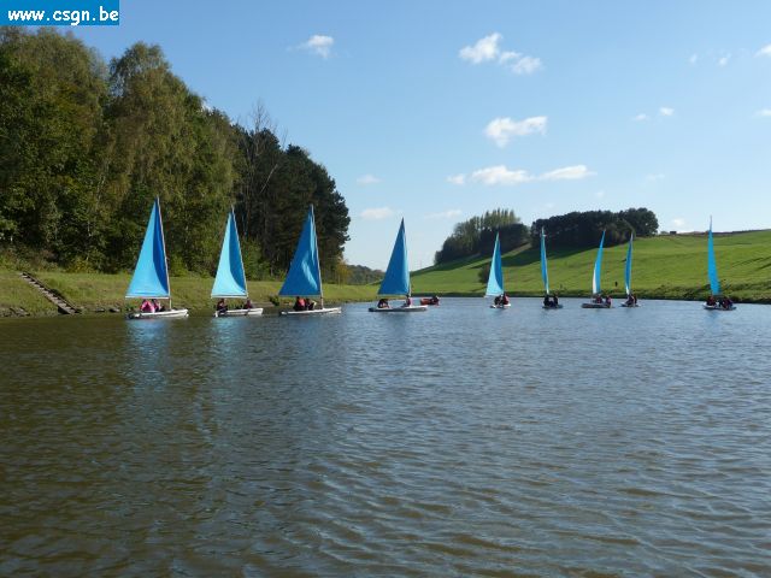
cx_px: 386
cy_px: 289
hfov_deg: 43.9
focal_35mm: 43
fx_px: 958
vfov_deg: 33.6
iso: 100
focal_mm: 7.1
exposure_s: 1/800
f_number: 4
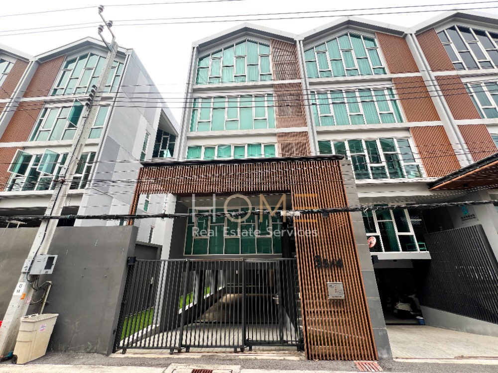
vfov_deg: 89.9
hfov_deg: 106.2
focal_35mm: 13
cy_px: 186
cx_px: 249
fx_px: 187
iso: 32
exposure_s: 1/300
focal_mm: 1.57
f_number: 1.8
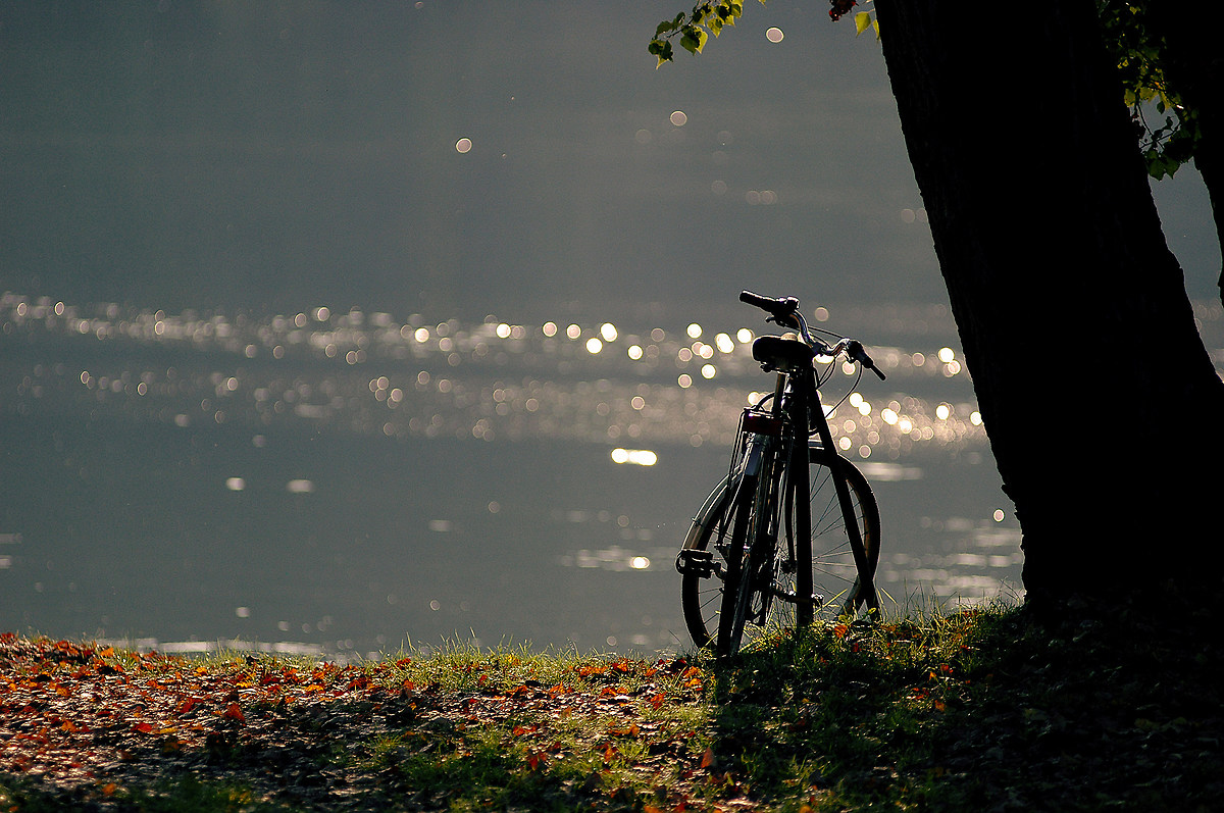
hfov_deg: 6.9
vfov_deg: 4.6
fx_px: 10187
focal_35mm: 300
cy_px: 406
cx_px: 612
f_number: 2.8
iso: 400
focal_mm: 200
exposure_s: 1/2000
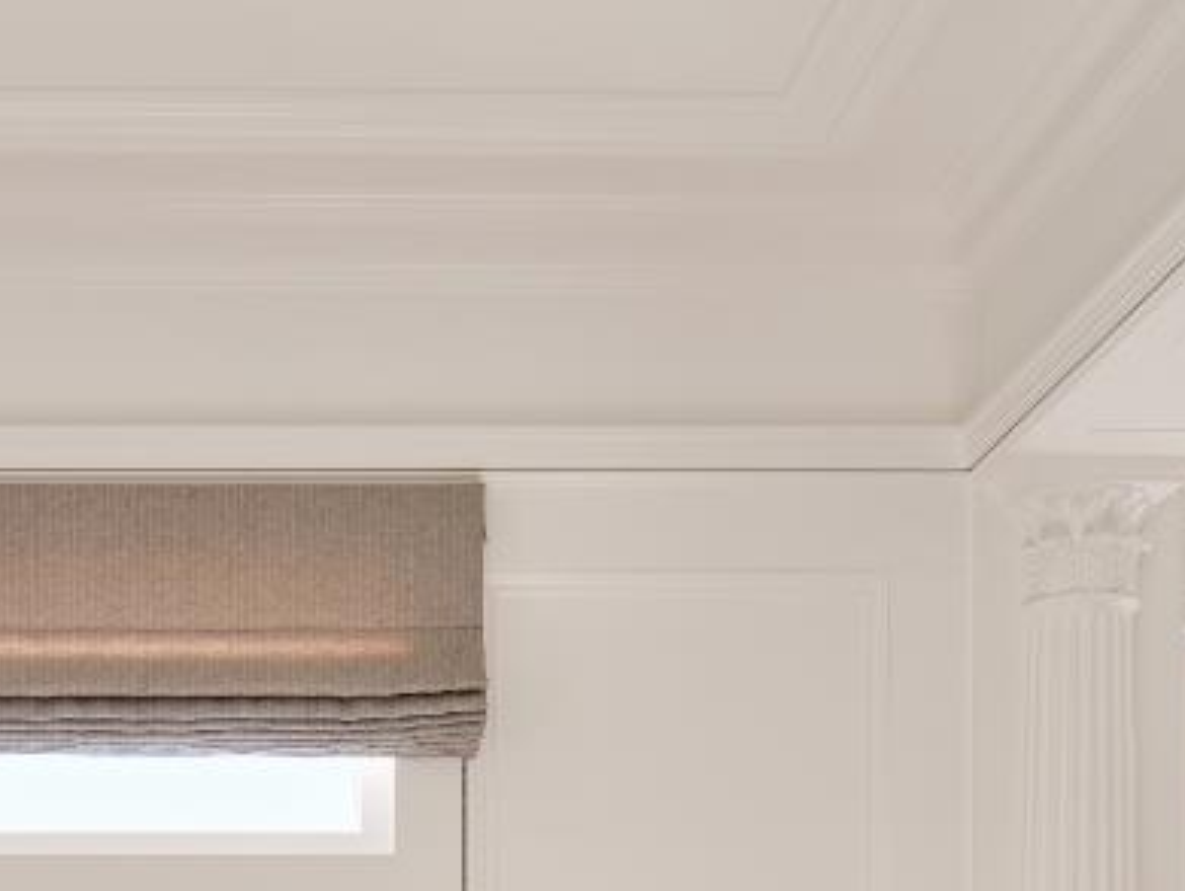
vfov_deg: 17.9
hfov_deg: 26.6
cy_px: 1365
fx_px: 2501
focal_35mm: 73
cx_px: 479
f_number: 11
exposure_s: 1/20
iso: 160
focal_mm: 24
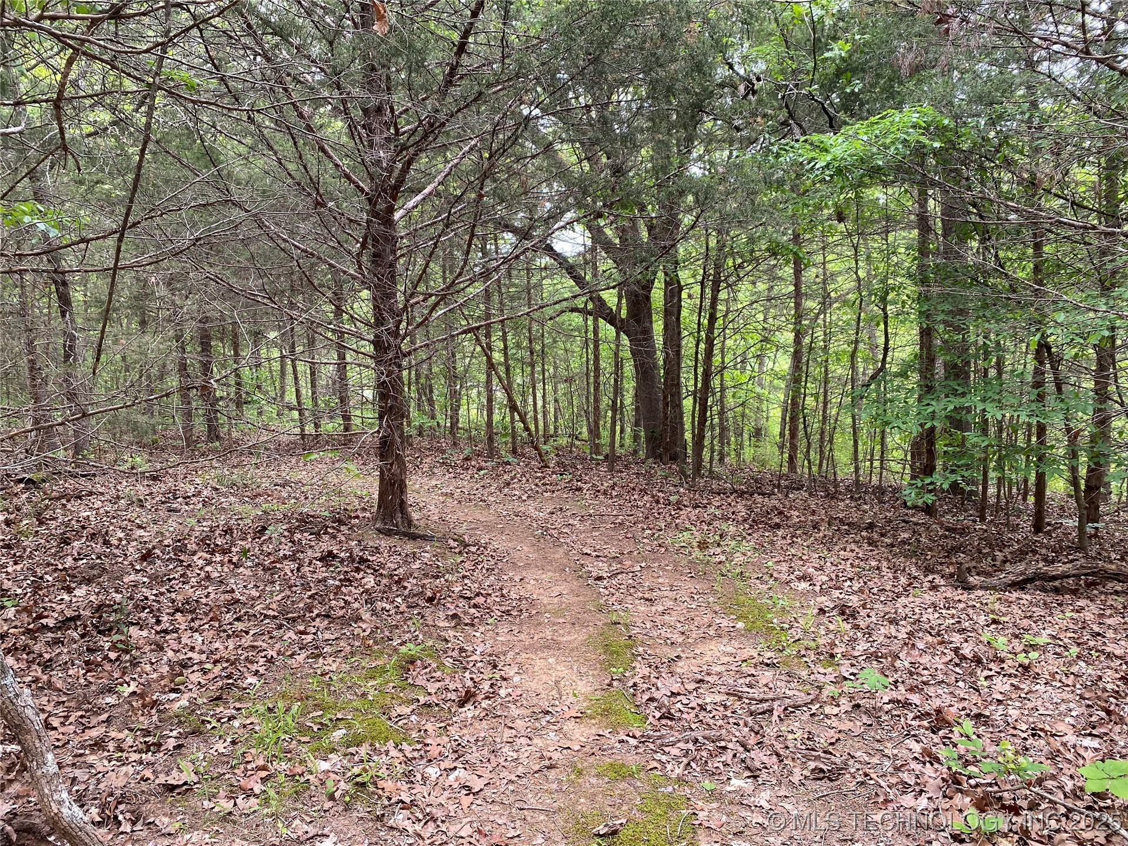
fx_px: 847
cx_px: 564
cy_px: 423
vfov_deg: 53.1
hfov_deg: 67.3
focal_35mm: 26
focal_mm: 4.25
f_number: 1.8
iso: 40
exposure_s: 1/122
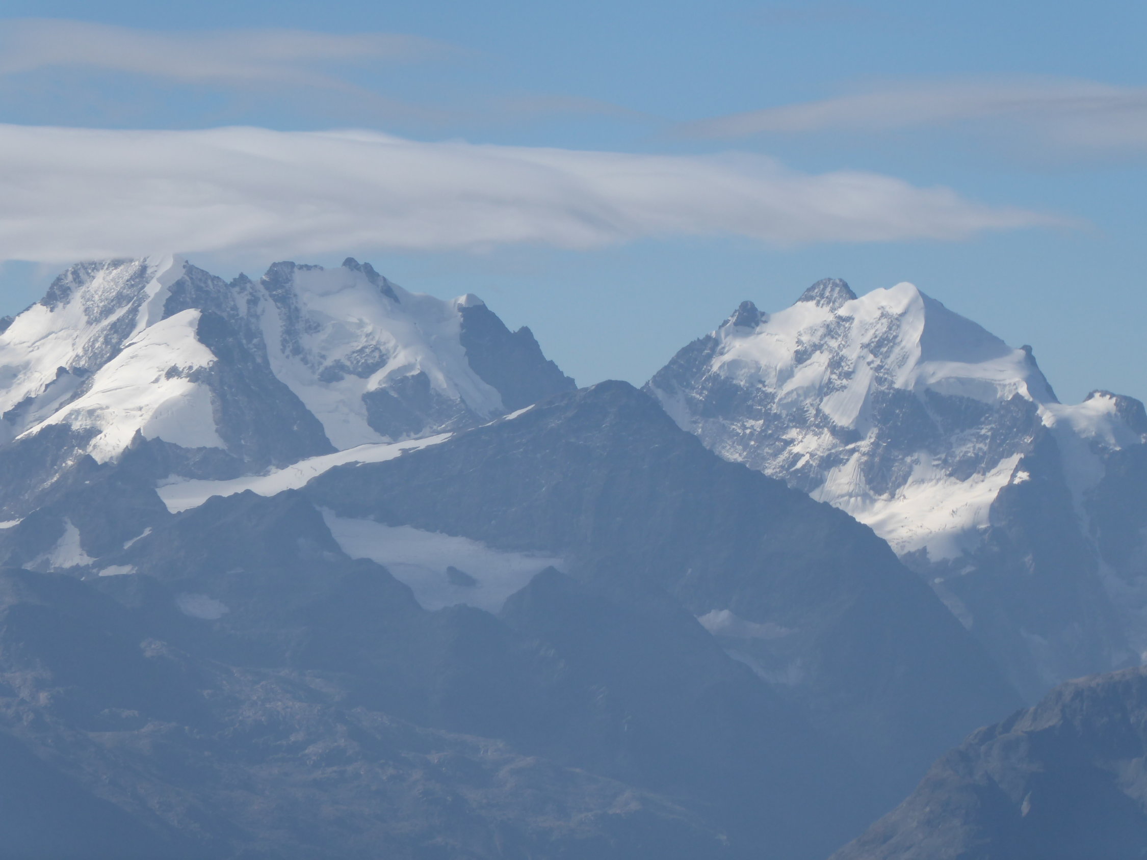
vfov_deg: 5.1
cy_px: 430
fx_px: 9743
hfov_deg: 6.7
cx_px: 574
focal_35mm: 294
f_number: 5.6
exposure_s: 1/640
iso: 80
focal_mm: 47.5
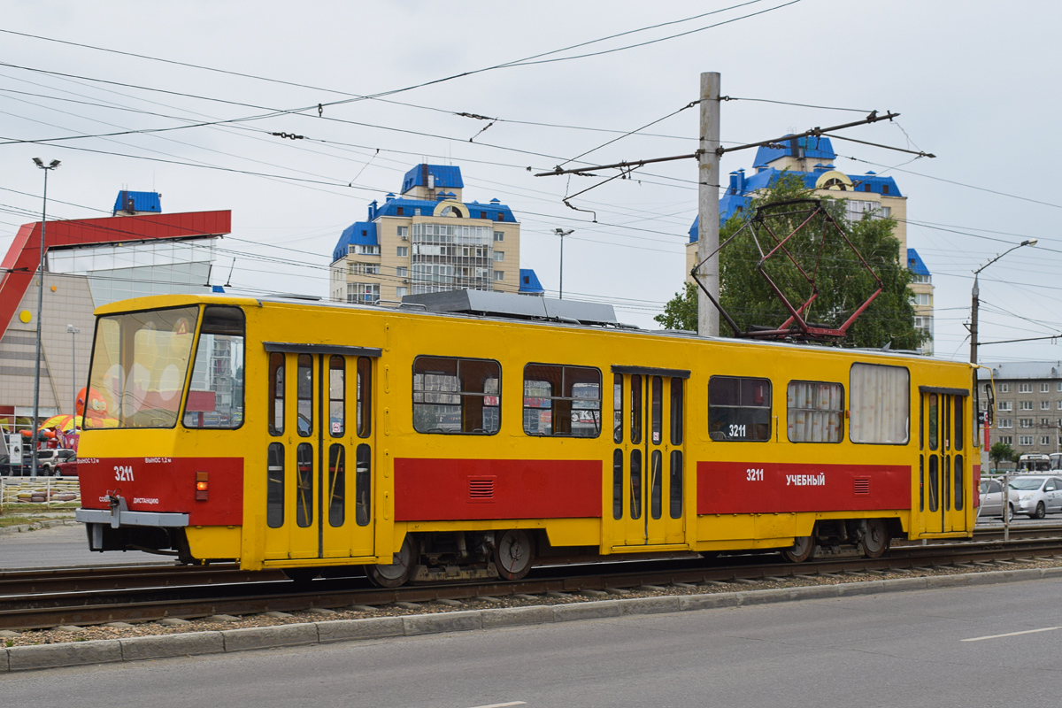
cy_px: 354
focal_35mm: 51
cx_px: 531
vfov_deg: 26.5
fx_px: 1504
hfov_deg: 38.9
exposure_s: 1/250
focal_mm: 34
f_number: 8
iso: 220
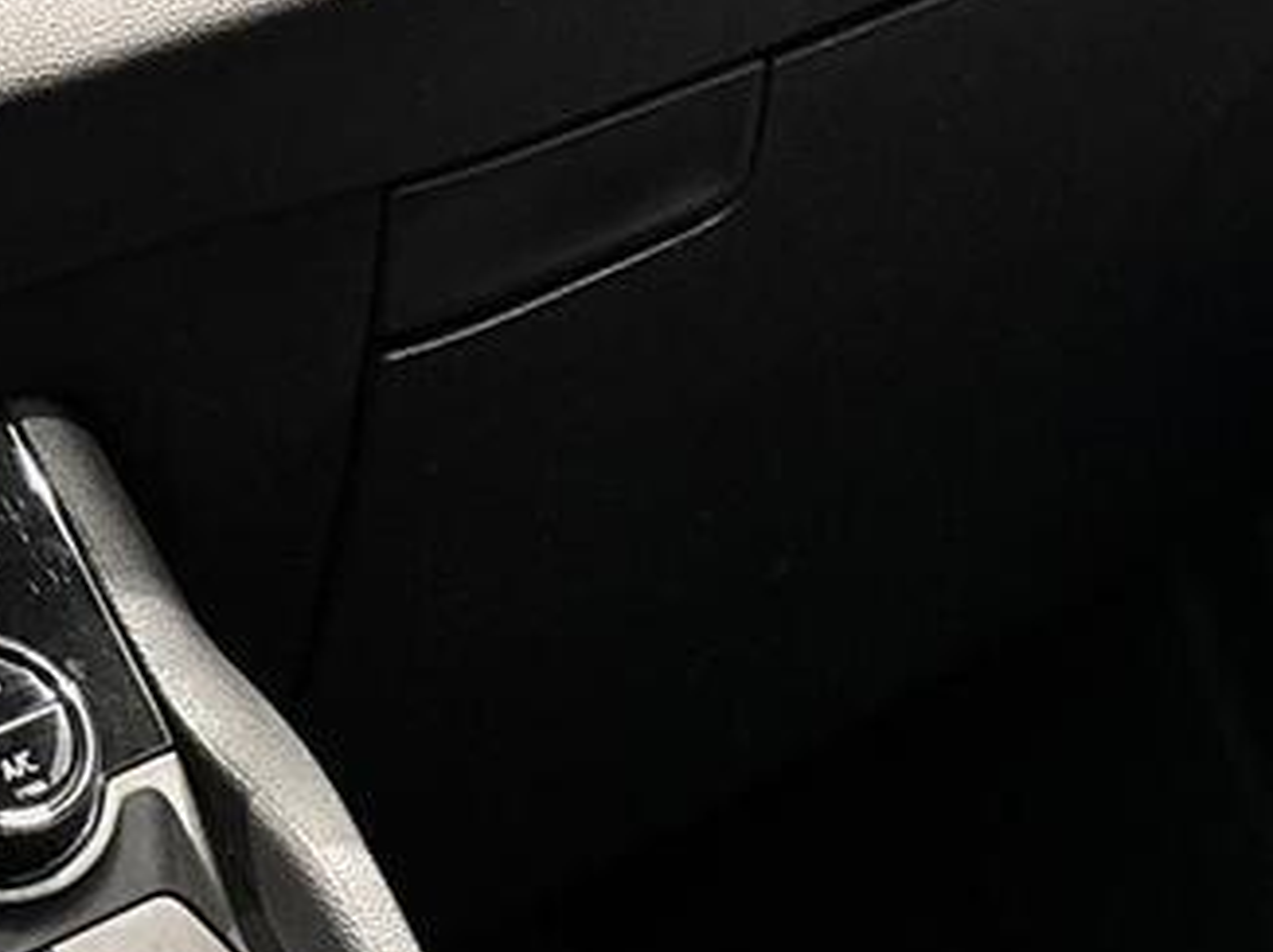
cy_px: 1619
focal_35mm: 115
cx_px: 1562
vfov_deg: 12.0
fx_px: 4226
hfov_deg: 16.4
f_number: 1.6
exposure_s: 1/34
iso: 640
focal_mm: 5.96
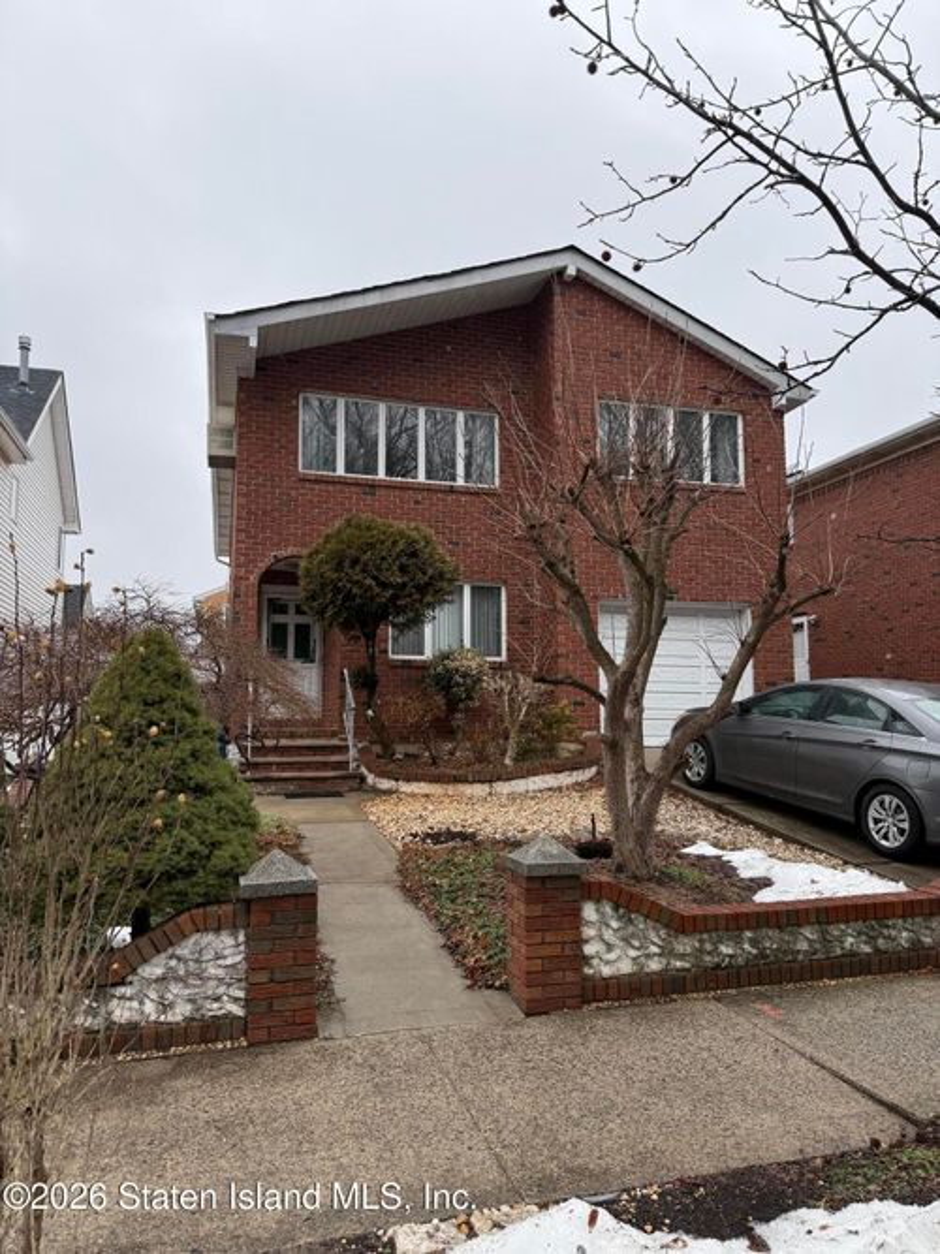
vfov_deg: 71.6
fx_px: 869
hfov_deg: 56.8
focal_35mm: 24
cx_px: 470
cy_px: 627
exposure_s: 1/660
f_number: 1.78
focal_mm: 6.76
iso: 80
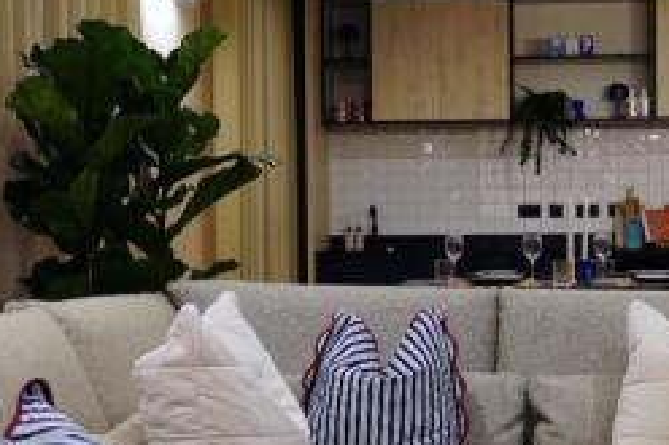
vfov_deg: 18.2
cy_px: 244
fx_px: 1393
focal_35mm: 75
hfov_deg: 26.8
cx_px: 467
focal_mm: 39
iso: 1000
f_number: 4
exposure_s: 1/60
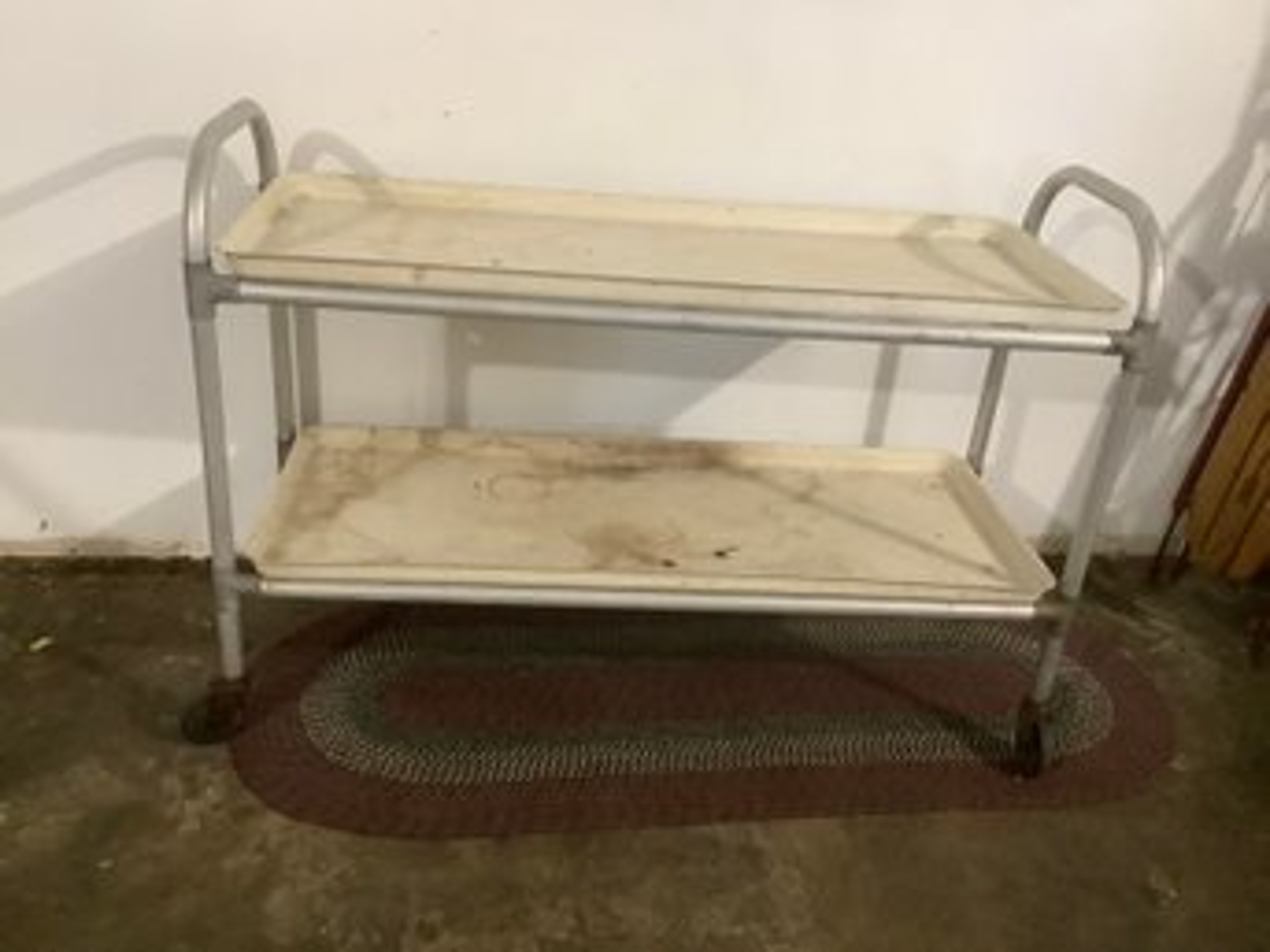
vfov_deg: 45.4
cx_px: 635
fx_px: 1137
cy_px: 476
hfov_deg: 58.4
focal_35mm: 31
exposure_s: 1/40
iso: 400
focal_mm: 3.3
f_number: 2.4
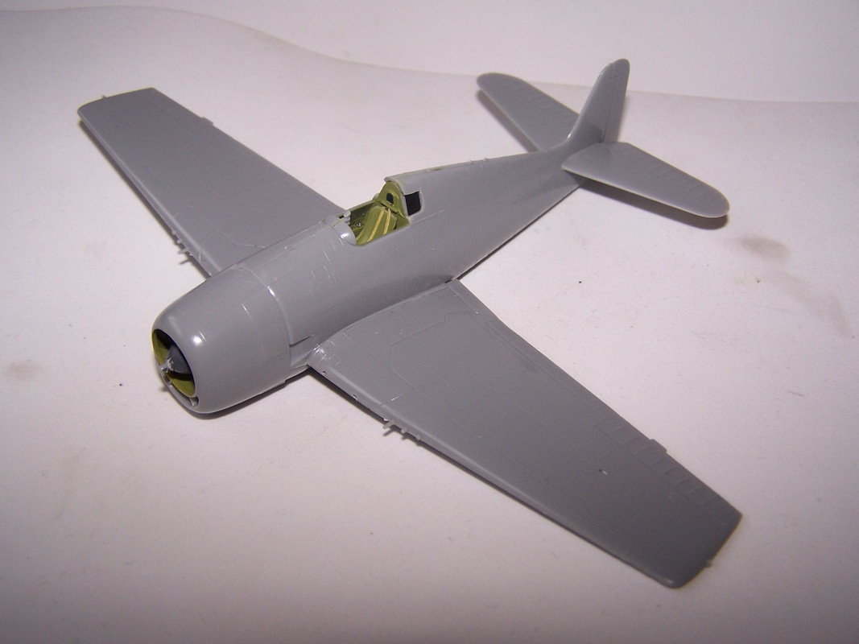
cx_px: 430
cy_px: 322
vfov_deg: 37.7
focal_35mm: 38
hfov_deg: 49.0
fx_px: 943
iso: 80
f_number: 2.8
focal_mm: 6.3
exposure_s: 1/60
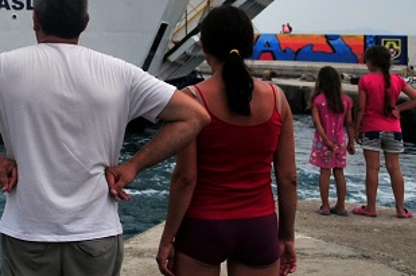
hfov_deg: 12.5
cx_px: -248
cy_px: -32
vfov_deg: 8.7
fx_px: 1788
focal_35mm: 155
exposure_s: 1/2000
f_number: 6.3
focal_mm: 32
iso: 250
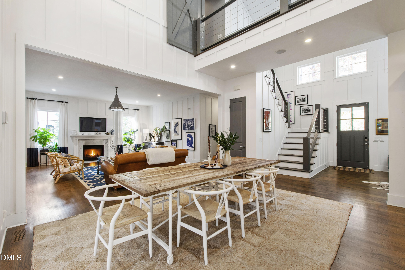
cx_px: 202
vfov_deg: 77.3
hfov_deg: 100.4
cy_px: 135
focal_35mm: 15
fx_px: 169
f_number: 8
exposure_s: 1/2
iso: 200
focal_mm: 10
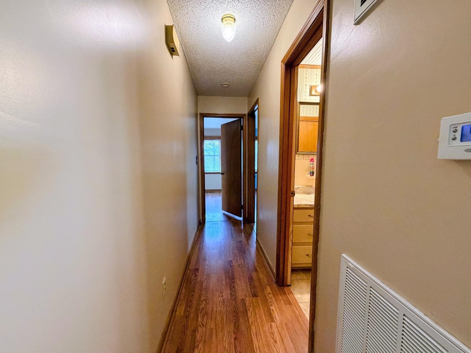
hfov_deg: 102.1
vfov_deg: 85.7
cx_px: 236
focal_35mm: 14
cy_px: 176
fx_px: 190
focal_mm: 2.22
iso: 320
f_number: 2.2
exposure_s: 1/60
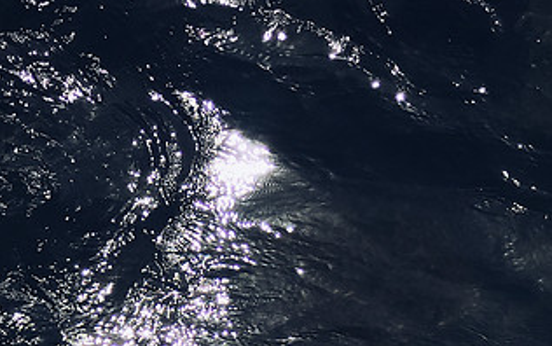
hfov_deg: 12.8
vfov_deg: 7.9
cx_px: 292
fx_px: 2454
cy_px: 508
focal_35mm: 163
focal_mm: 6.6
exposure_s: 1/8772
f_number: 2.8
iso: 25
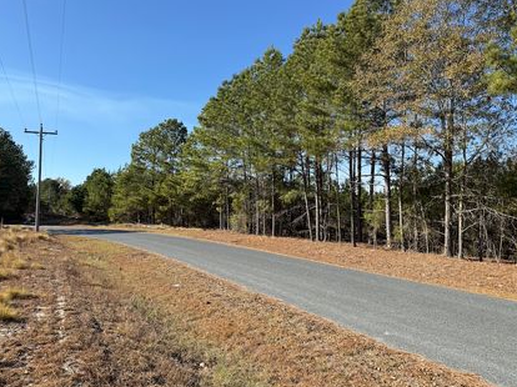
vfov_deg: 54.8
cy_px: 195
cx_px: 257
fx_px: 373
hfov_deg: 69.4
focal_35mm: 25
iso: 80
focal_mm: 6.76
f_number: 1.78
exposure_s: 1/2801
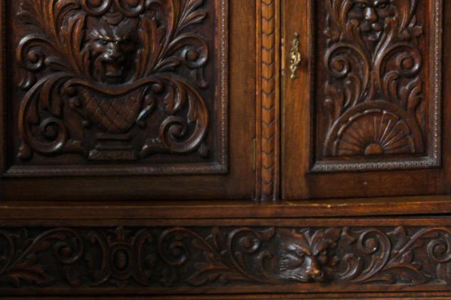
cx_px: -142
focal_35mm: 113
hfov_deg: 17.0
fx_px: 1415
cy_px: -136
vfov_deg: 11.6
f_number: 2.8
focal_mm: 35
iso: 800
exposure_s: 1/80
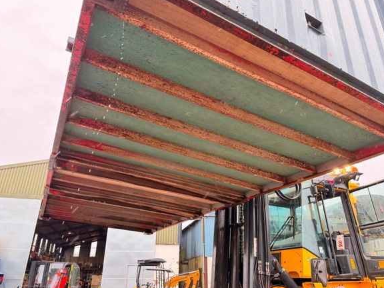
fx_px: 277
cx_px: 196
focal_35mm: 25
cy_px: 146
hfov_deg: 69.4
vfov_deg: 54.9
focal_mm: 6.76
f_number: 1.78
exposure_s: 1/138
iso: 200
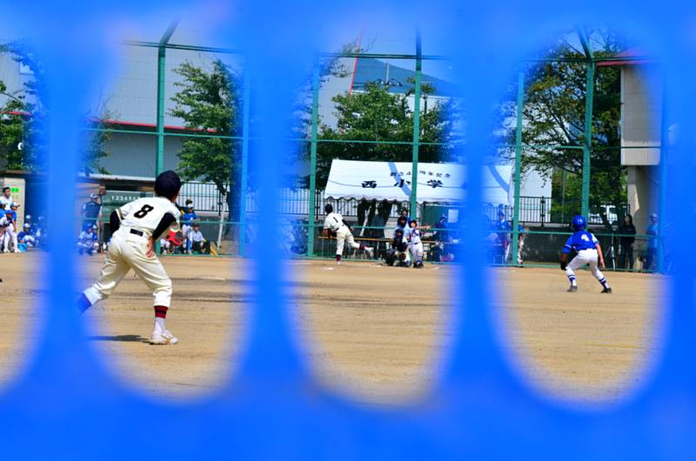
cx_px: 348
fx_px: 2663
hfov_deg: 14.9
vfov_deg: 9.9
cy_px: 230
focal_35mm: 138
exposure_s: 1/1250
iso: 400
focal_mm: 92
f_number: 10
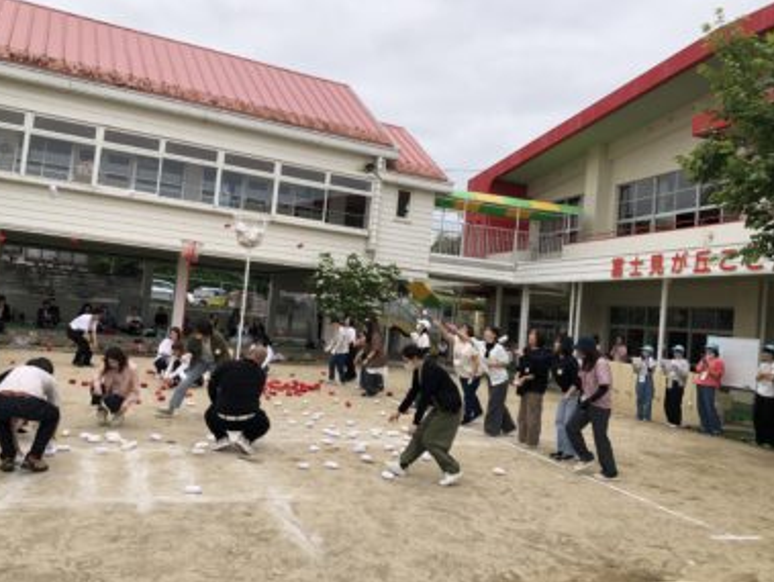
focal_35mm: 31
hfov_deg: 58.3
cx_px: 370
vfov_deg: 45.5
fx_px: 694
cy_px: 285
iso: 20
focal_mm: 3.99
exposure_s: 1/2088
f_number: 1.8
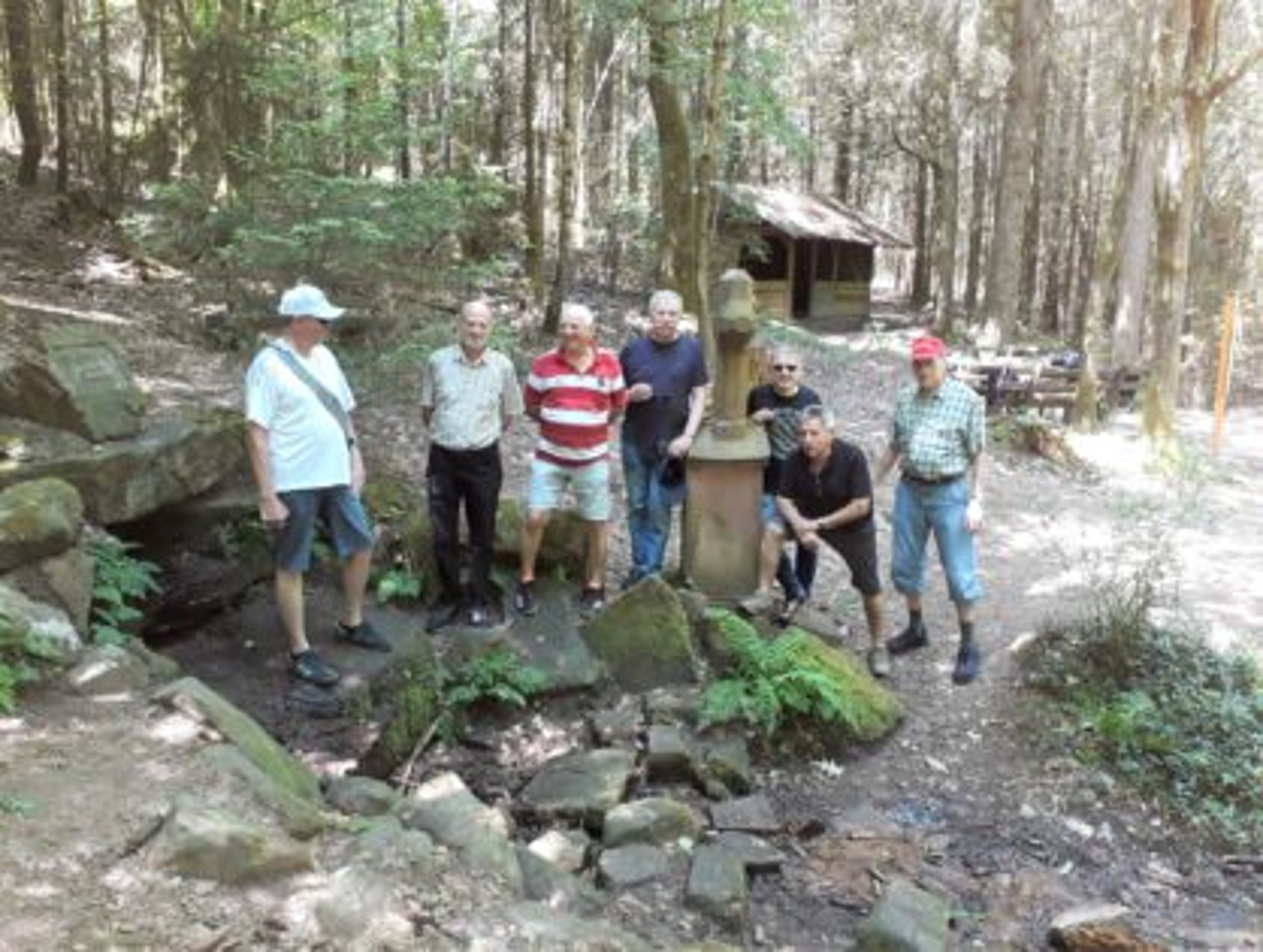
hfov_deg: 65.2
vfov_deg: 51.5
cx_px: 632
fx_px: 987
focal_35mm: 27
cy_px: 476
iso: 64
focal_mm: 3.6
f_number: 1.9
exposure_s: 1/33
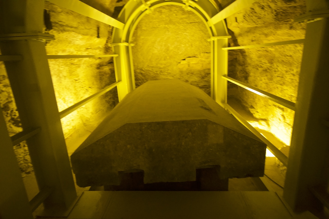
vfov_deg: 59.5
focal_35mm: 21
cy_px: 110
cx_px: 164
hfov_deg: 81.2
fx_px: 192
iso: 6400
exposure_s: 1/20
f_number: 4
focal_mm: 14
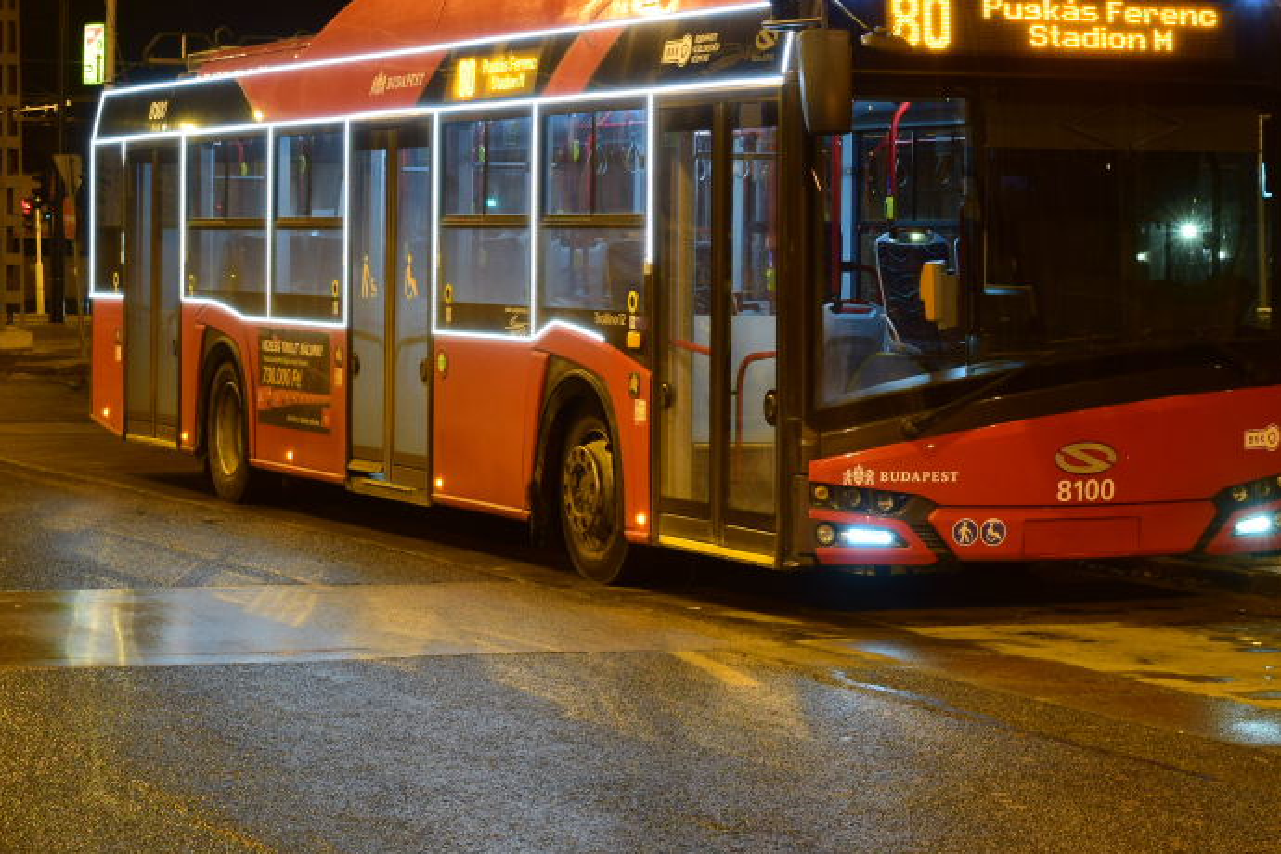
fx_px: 3520
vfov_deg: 13.7
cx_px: 687
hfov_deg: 20.6
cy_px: 60
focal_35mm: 99
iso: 200
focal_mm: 35
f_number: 6.3
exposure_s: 1/1.3
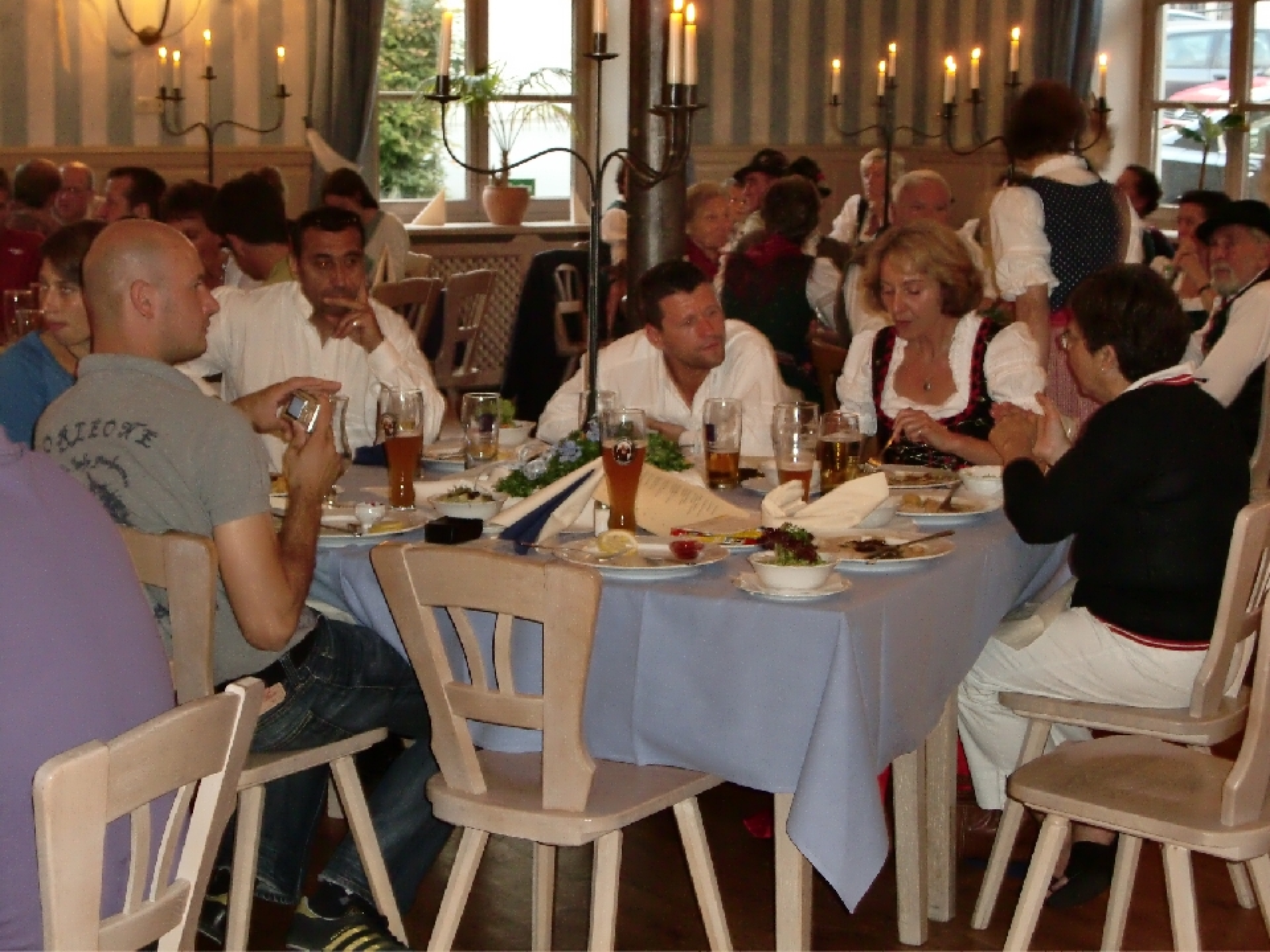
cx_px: 635
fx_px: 2421
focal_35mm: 66
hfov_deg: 29.4
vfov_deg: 22.3
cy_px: 476
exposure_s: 1/15
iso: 400
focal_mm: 11.7
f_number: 4.1
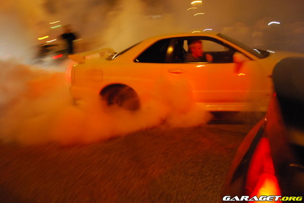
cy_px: 102
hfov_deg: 67.3
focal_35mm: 27
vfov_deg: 48.0
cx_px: 152
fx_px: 228
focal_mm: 18
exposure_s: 1/10
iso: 1600
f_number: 3.5
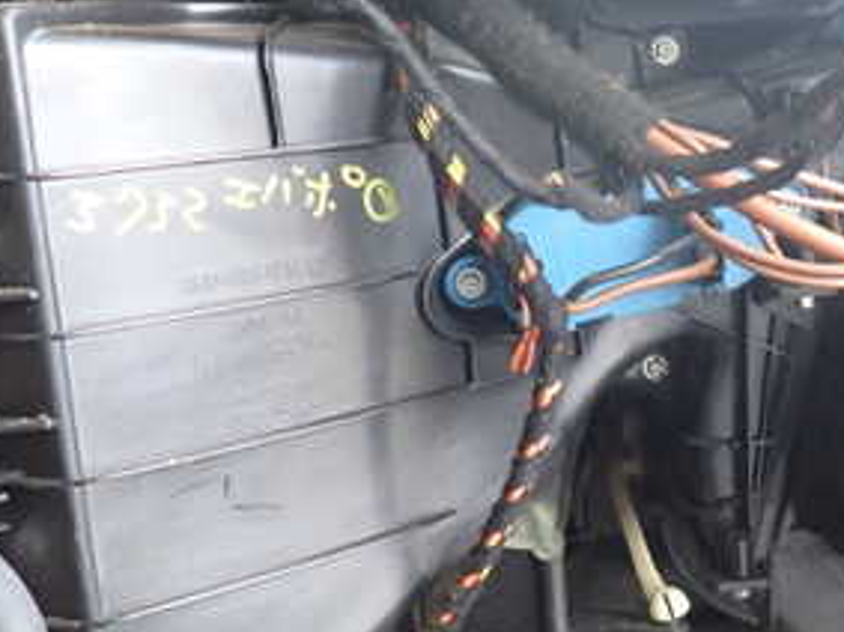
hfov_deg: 35.9
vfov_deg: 27.5
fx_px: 1292
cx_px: 540
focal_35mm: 53
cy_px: 334
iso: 200
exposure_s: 1/30
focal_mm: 4.5
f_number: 2
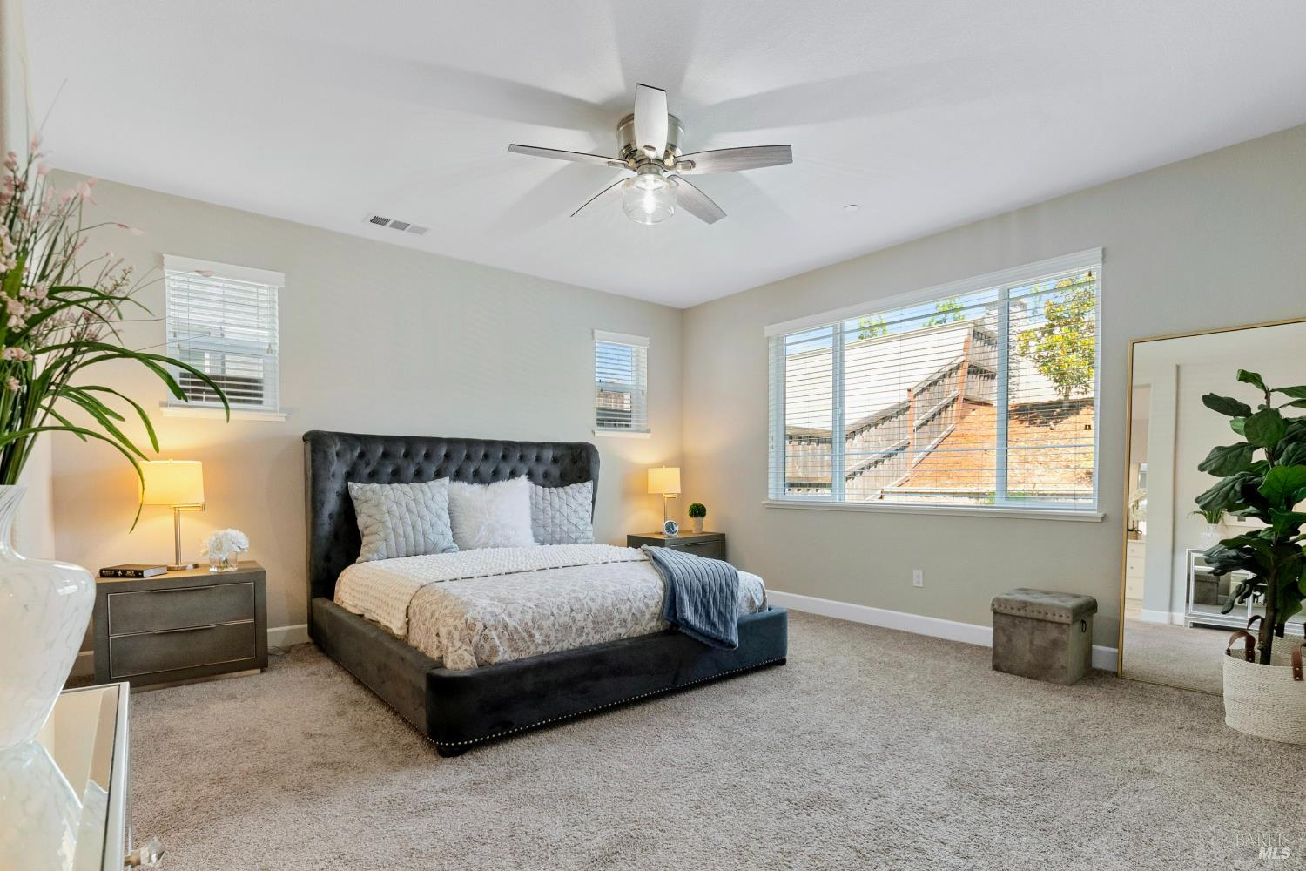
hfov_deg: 93.3
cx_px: 653
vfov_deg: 70.4
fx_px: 617
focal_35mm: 17
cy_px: 436
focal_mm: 11.5
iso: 250
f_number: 8
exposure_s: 1/4
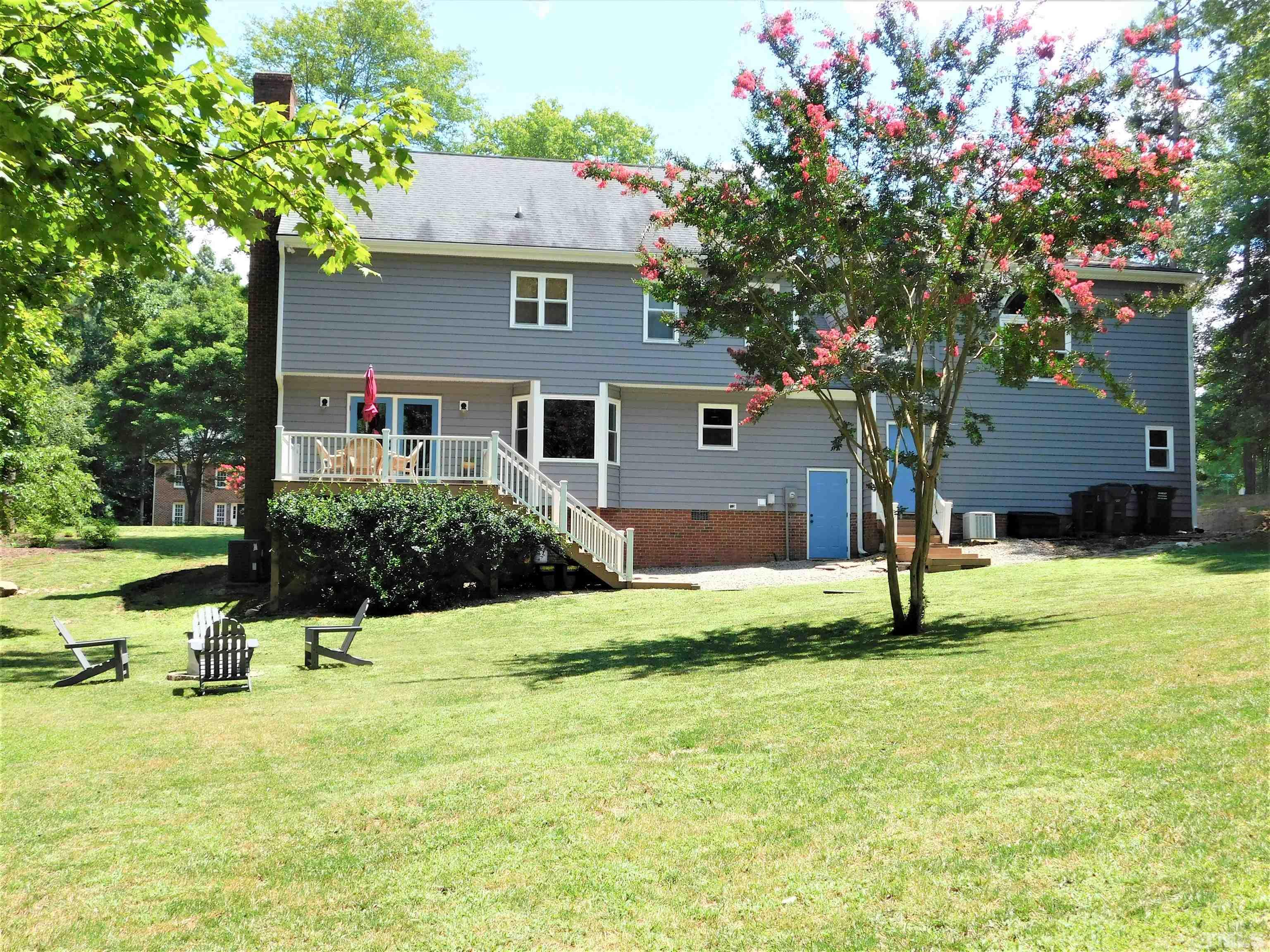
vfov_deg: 39.7
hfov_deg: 51.4
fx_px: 1321
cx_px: 635
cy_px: 476
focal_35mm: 36
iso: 125
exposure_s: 1/640
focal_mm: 6.3
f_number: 3.5
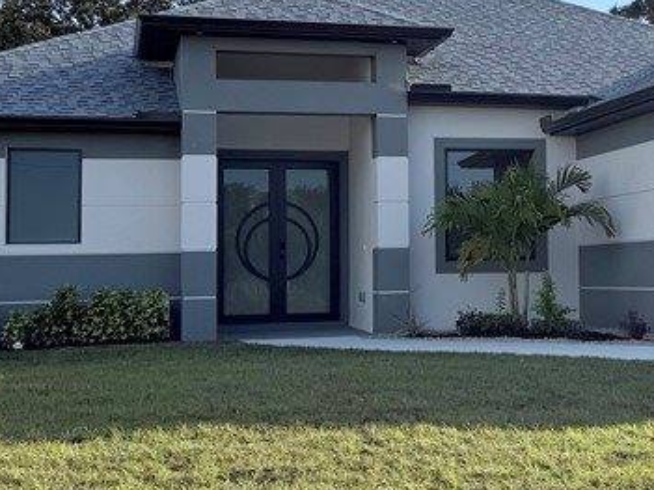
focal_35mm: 70
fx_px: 1322
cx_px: 518
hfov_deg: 27.3
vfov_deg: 20.9
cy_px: 179
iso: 80
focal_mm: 6.76
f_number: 1.78
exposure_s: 1/6711
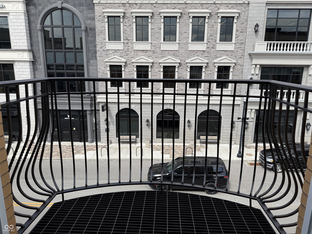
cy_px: 117
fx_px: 216
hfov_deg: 71.6
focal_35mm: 24
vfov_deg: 56.8
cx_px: 156
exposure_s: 1/2801
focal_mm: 6.76
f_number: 1.78
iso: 80
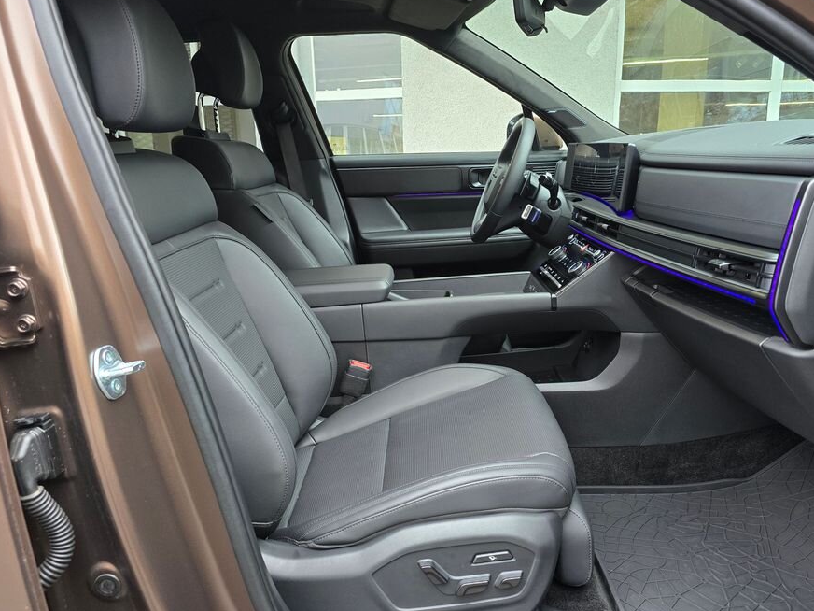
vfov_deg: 51.4
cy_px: 300
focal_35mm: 27
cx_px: 458
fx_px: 635
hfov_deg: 65.1
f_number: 1.7
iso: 250
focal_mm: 6.3
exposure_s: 1/120
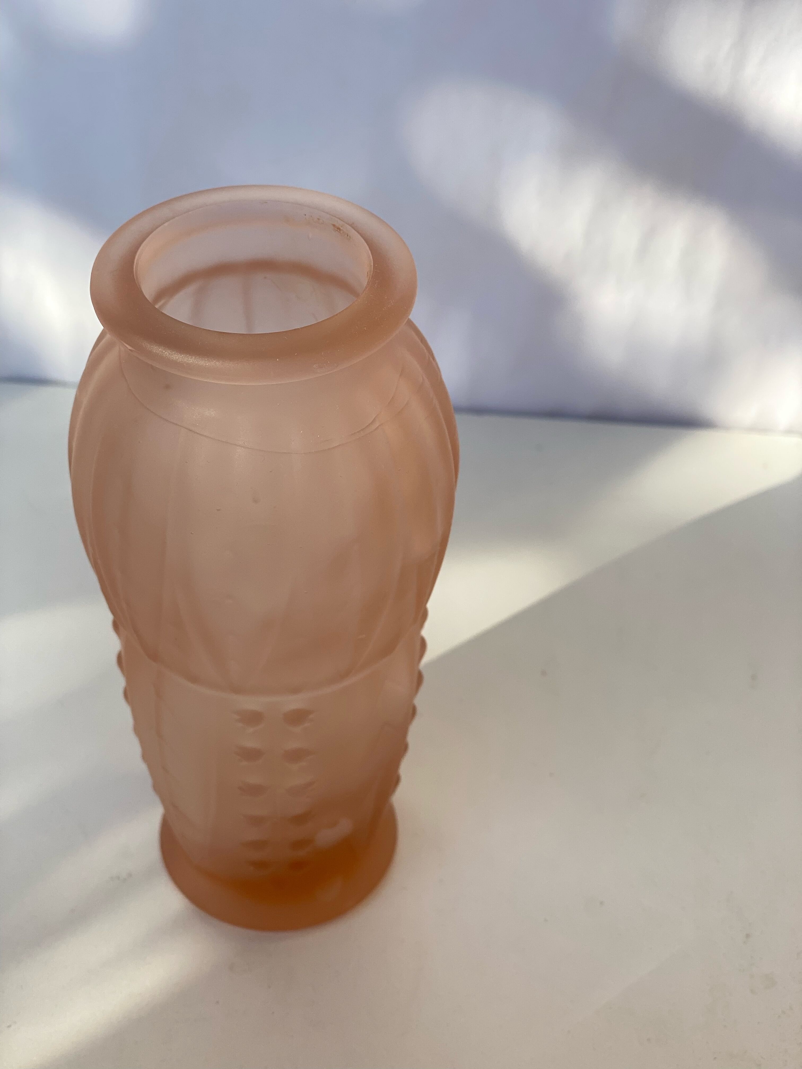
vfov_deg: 36.8
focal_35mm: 52
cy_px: 534
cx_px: 401
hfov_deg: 28.0
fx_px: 1606
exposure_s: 1/440
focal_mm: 6
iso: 20
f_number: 2
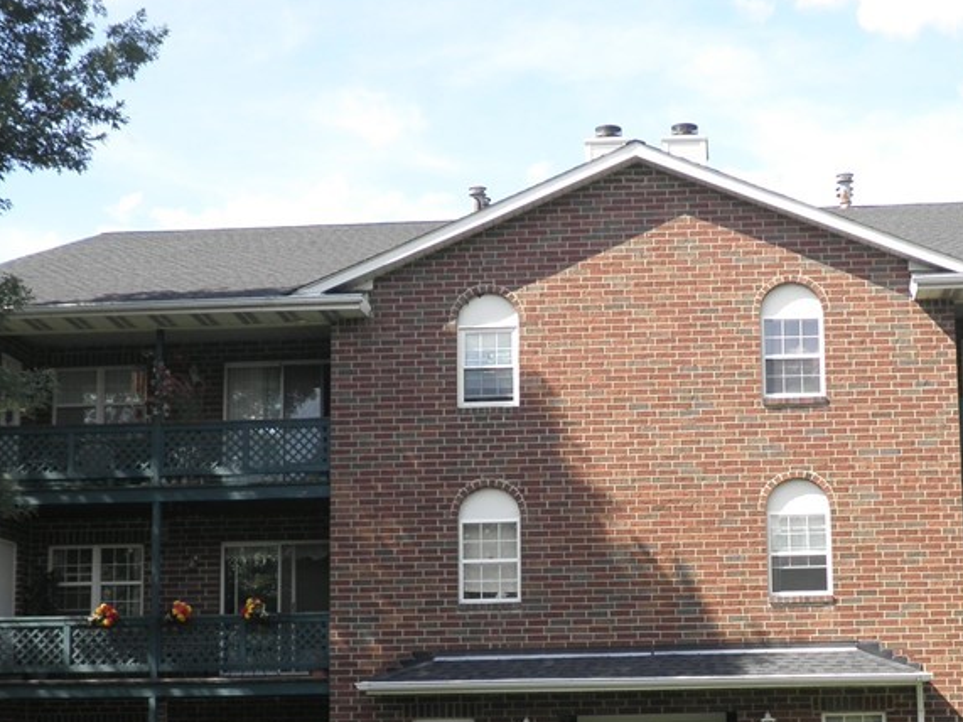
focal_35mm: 70
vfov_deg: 20.9
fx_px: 1947
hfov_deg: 27.6
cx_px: 632
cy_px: 528
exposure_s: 1/200
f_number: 4
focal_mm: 7
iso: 64
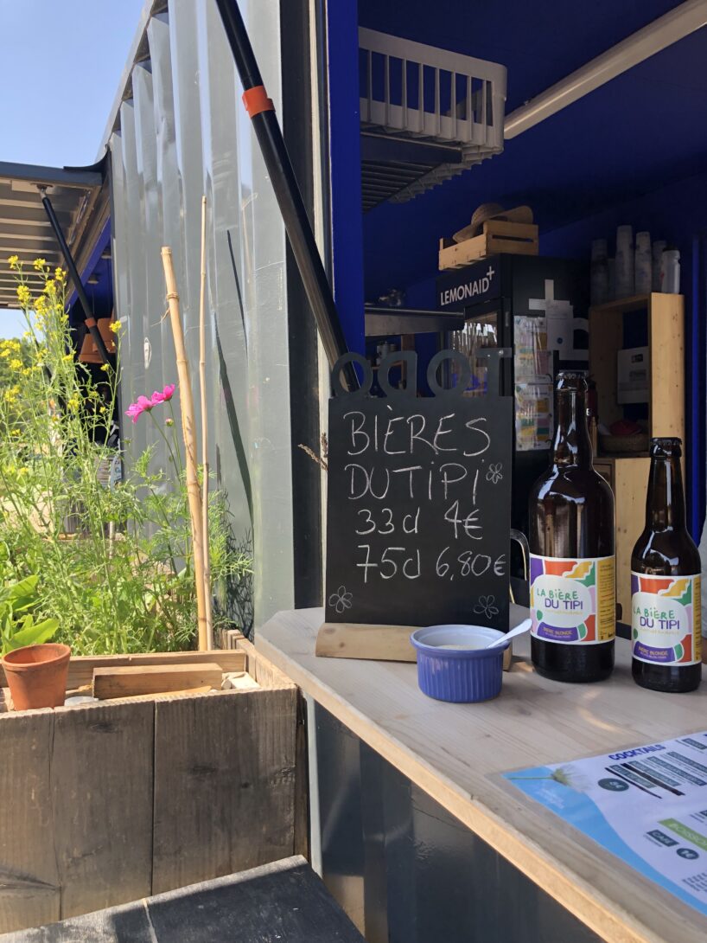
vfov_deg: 63.4
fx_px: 762
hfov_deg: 49.8
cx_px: 354
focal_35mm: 28
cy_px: 472
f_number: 1.8
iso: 20
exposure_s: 1/274
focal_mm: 4
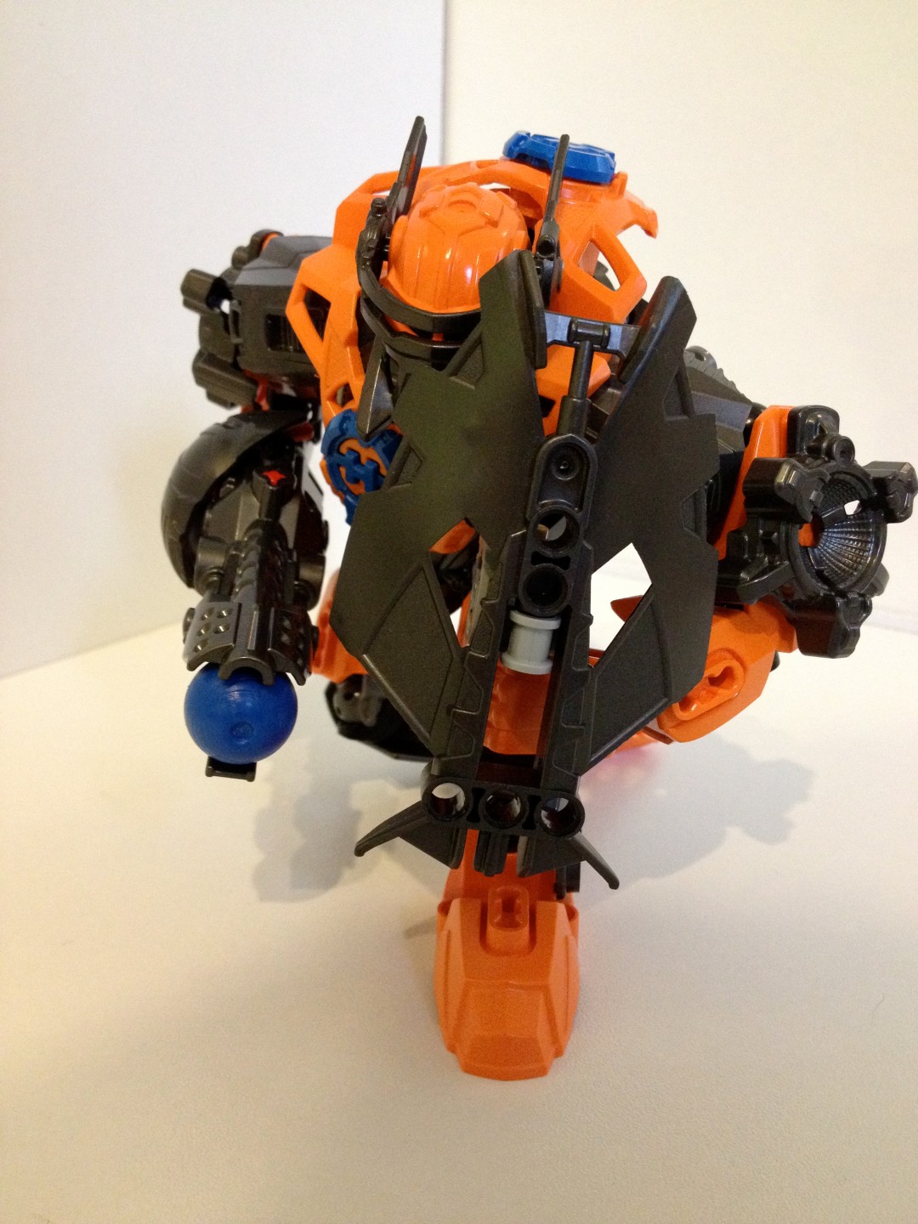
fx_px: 1238
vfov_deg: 52.6
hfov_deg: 40.7
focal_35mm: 35
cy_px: 612
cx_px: 459
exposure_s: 1/20
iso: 400
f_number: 2.4
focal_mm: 4.28
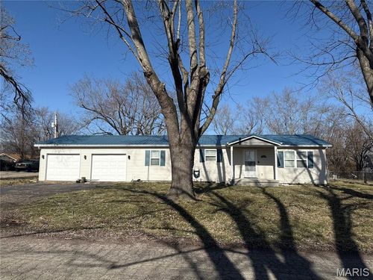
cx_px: 186
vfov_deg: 56.8
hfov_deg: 71.6
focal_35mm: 24
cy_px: 140
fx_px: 259
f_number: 1.78
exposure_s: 1/6173
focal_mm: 6.76
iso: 80
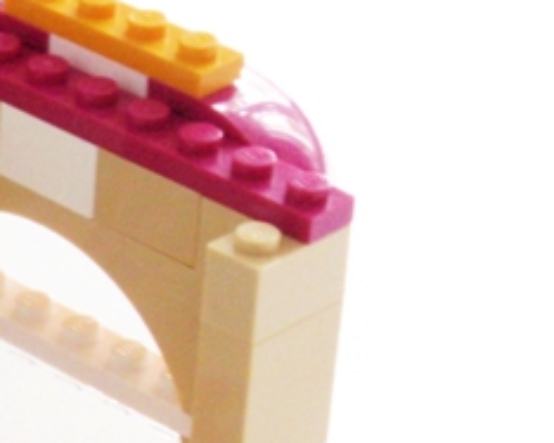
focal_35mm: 200
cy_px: 516
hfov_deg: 9.3
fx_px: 3278
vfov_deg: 7.7
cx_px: -350
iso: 200
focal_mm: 10.73
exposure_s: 1/15
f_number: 4.7
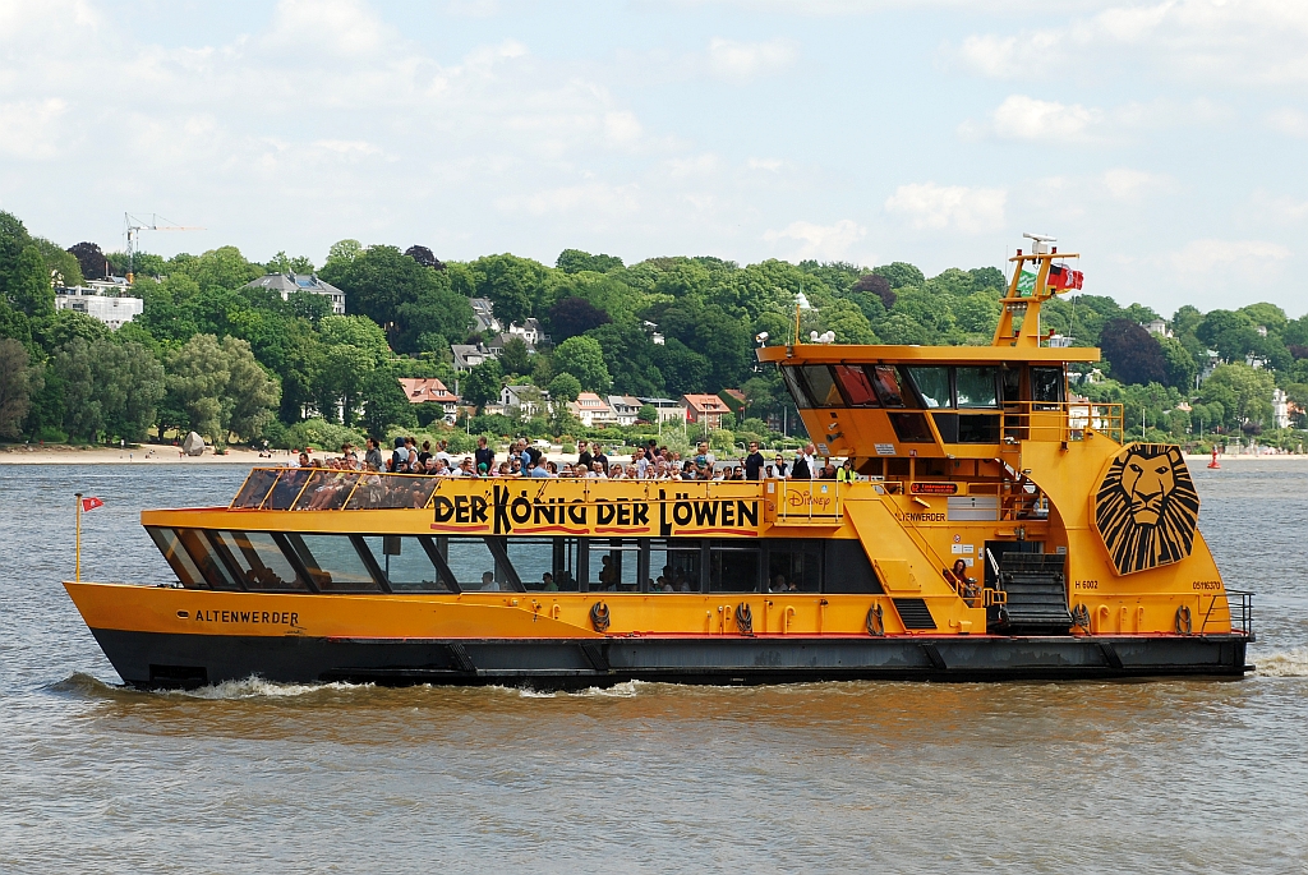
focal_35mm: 99
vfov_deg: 13.9
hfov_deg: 20.6
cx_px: 654
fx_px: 3601
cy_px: 438
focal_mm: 66
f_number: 10
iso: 200
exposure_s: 1/200
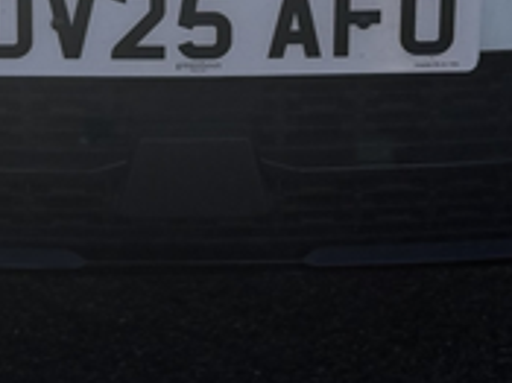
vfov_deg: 10.6
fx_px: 1951
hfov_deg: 14.9
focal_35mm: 132
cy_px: -272
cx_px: 129
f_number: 1.78
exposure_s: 1/4673
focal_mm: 6.76
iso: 100
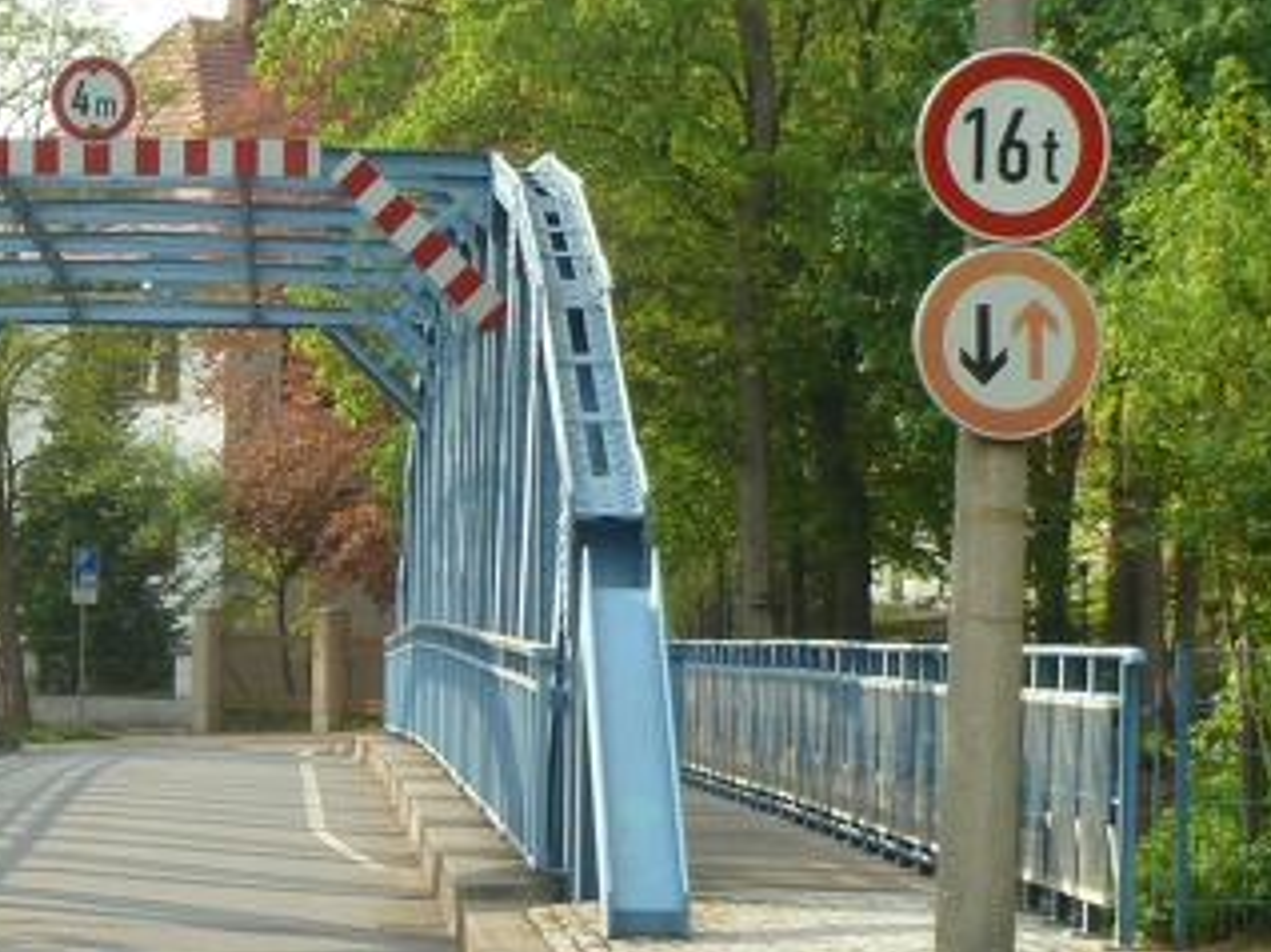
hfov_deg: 13.3
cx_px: 16
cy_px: 736
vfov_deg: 10.1
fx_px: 5393
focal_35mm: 147
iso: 80
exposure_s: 1/200
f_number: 3.9
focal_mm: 9.7
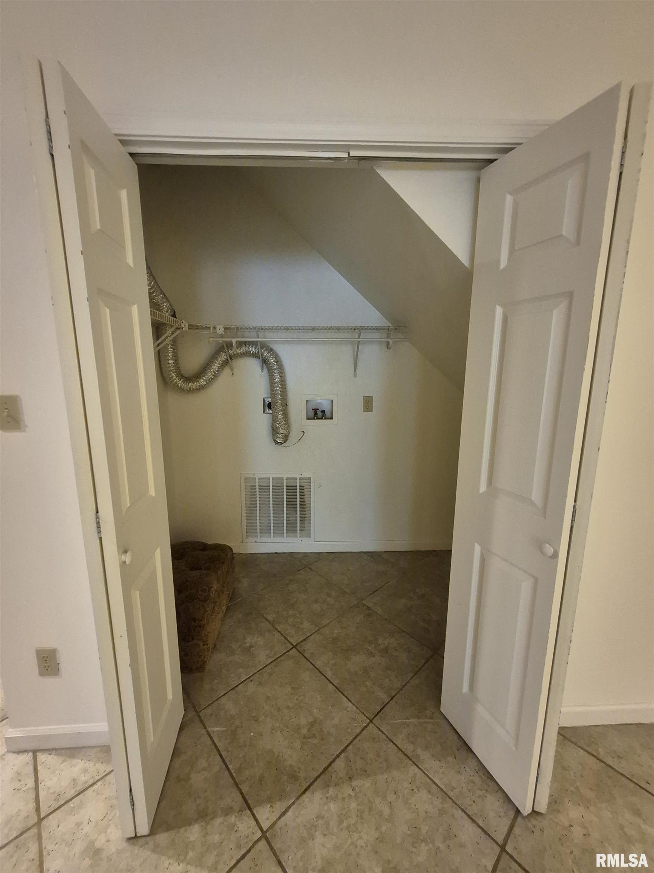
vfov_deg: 106.2
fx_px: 327
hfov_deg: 89.9
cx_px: 327
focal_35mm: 13
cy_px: 436
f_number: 2.2
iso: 1250
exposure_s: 1/60
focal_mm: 1.74
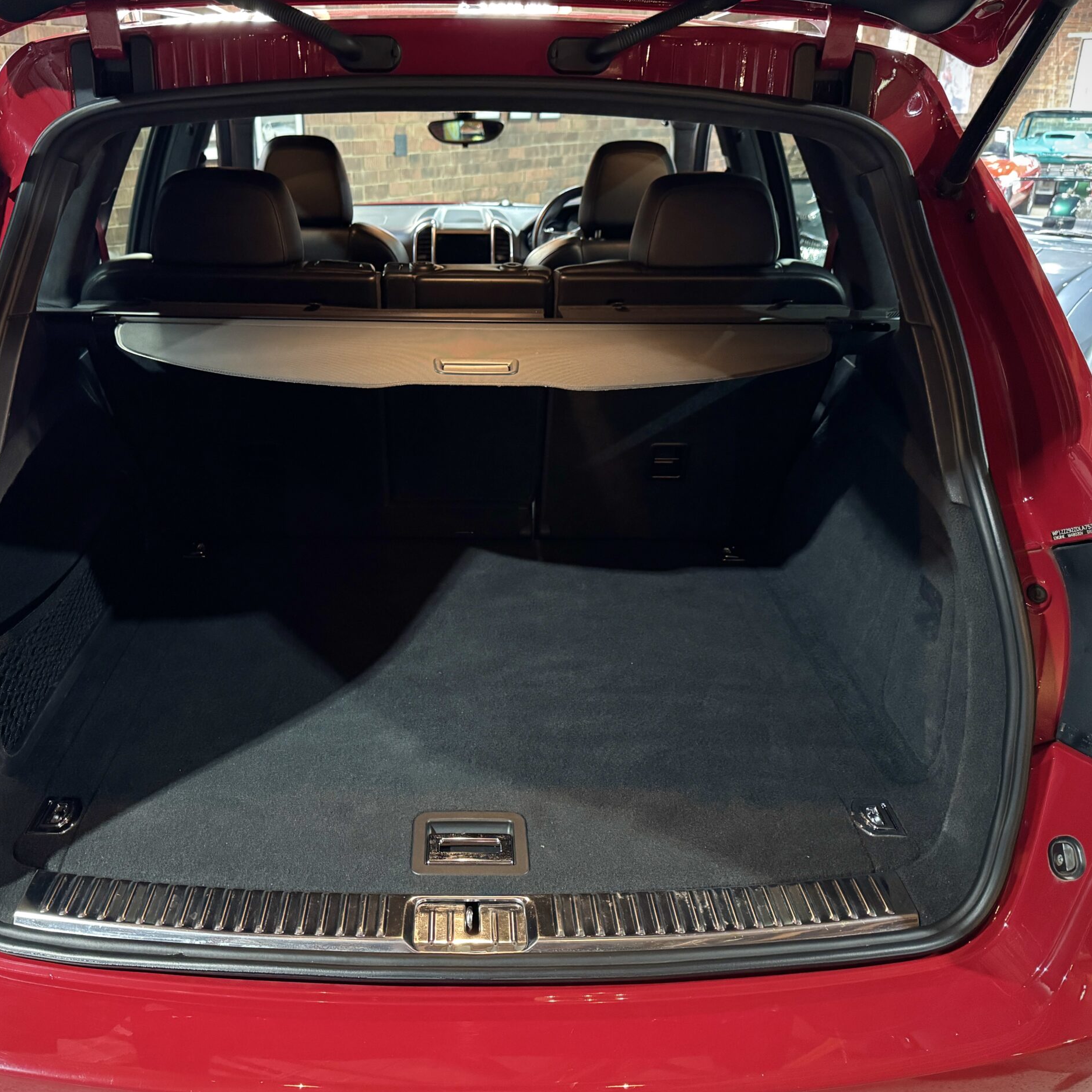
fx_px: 1035
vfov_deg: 55.6
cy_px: 540
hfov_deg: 55.4
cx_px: 474
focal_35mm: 29
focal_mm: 6.76
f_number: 1.78
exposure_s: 1/25
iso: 1000
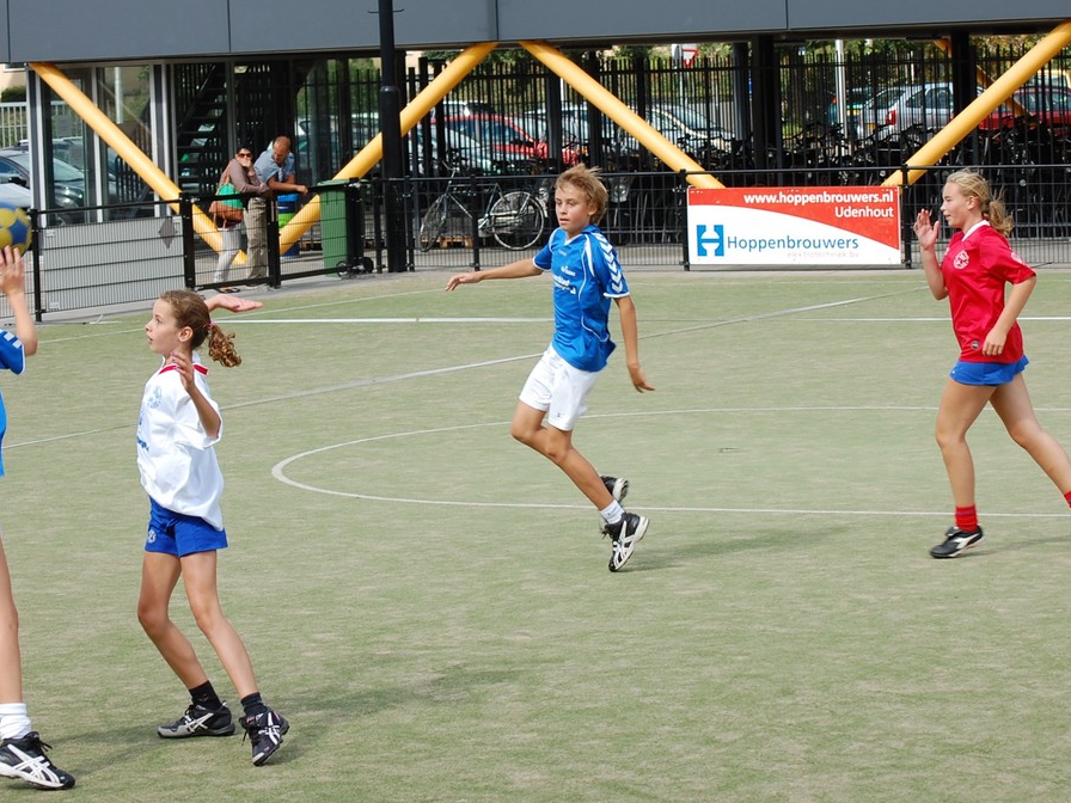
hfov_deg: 21.6
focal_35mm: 91
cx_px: 475
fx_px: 2802
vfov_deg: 16.3
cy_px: 402
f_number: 8
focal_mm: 55
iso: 200
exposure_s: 1/250
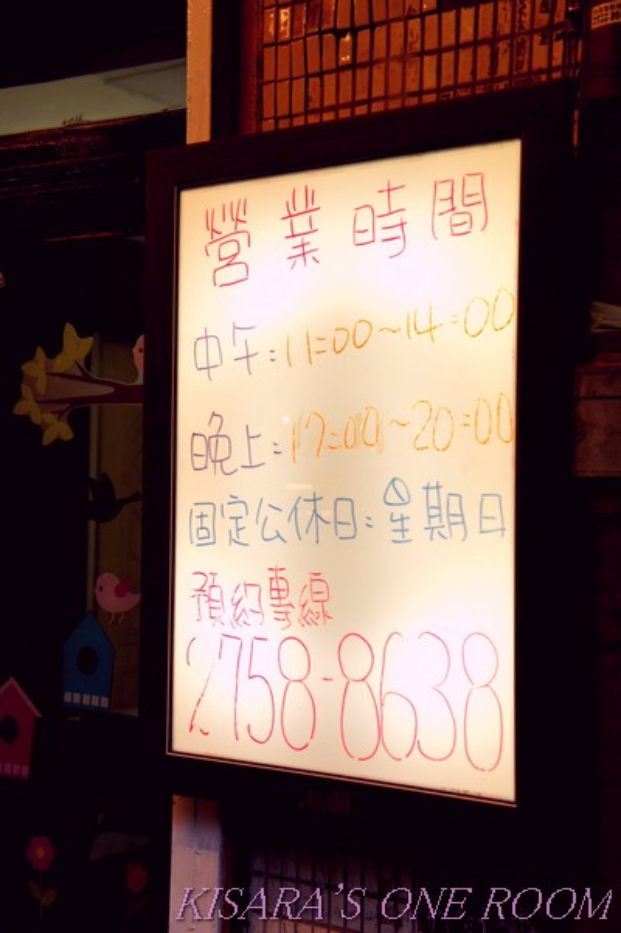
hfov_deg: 23.8
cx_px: 310
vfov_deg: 35.1
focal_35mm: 57
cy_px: 466
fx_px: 1476
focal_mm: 38
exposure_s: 1/60
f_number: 4.5
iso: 250
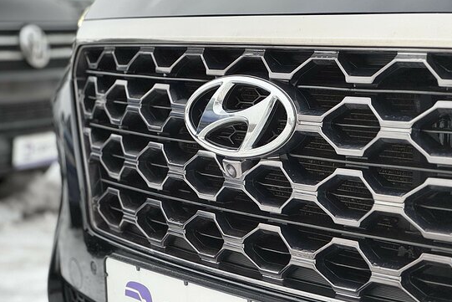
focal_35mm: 81
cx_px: 226
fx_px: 1017
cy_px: 166
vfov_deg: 16.9
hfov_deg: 25.1
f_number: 2.8
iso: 640
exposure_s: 1/45
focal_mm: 9
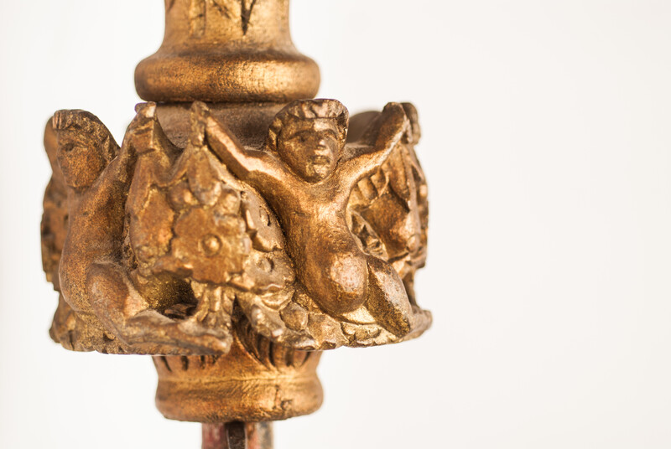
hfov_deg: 22.6
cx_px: 336
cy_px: 224
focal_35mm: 90
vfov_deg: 15.2
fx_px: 1680
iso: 100
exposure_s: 1/10
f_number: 3.2
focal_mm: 60
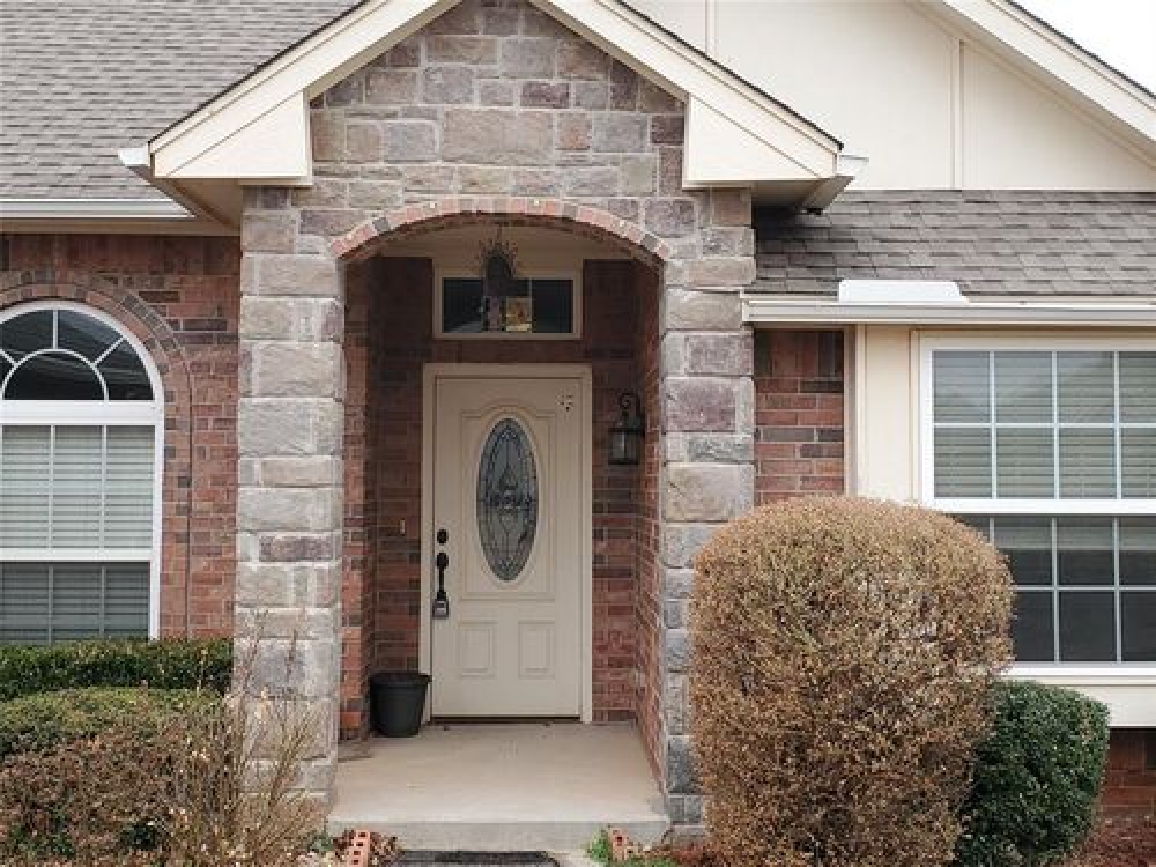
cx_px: 578
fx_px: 868
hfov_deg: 67.3
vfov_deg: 53.1
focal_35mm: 26
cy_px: 434
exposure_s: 1/218
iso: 50
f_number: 2.4
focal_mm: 4.3
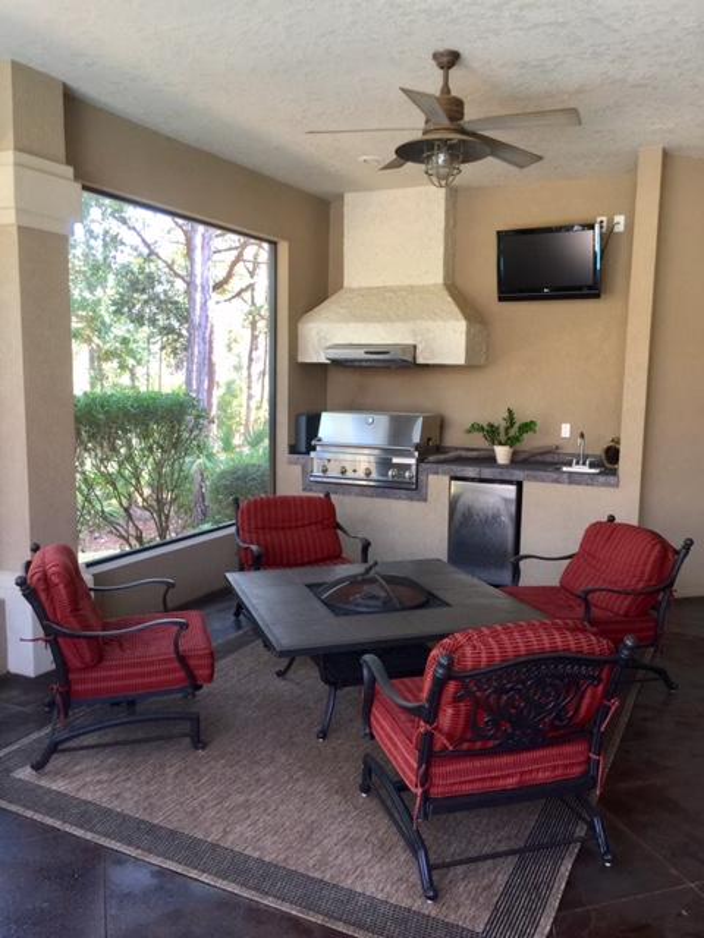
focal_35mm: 29
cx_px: 352
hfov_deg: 48.2
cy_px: 469
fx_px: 786
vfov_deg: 61.7
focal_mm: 4.15
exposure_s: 1/30
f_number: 2.2
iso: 40
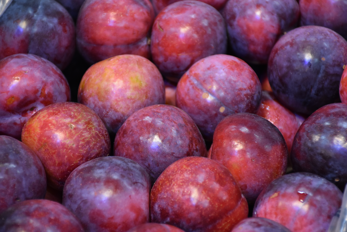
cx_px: 174
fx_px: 1446
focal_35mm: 150
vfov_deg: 9.1
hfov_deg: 13.7
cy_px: 116
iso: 1250
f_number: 5.6
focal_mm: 100
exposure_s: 1/60
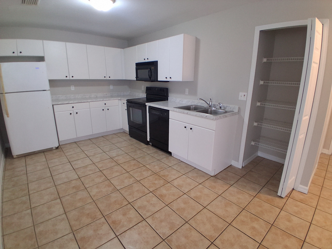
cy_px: 124
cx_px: 166
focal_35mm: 17
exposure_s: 1/40
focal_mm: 1.4
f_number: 2.2
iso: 320
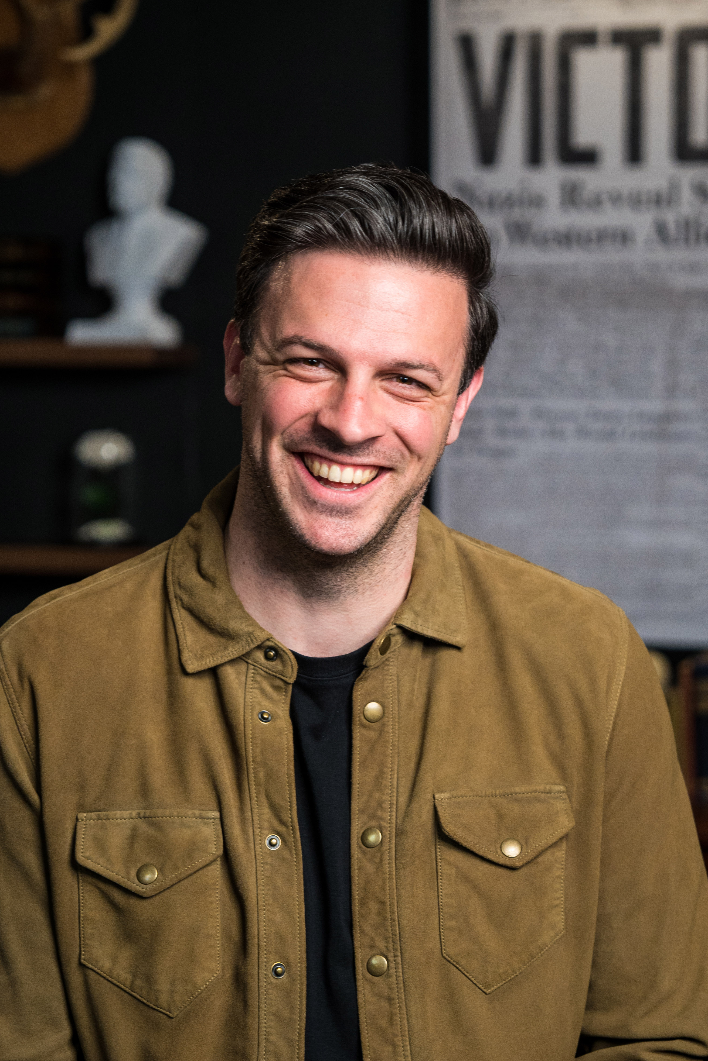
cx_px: 354
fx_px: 3097
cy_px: 530
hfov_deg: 13.0
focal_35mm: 105
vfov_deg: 19.5
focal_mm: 70
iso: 640
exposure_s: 1/100
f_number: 2.8
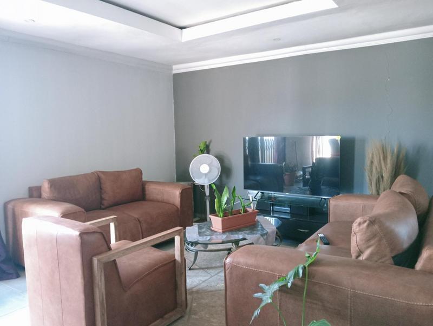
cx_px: 216
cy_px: 163
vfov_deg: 49.8
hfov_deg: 63.4
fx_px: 351
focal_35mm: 28
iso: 1517
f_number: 1.8
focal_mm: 3.98
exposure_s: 1/25
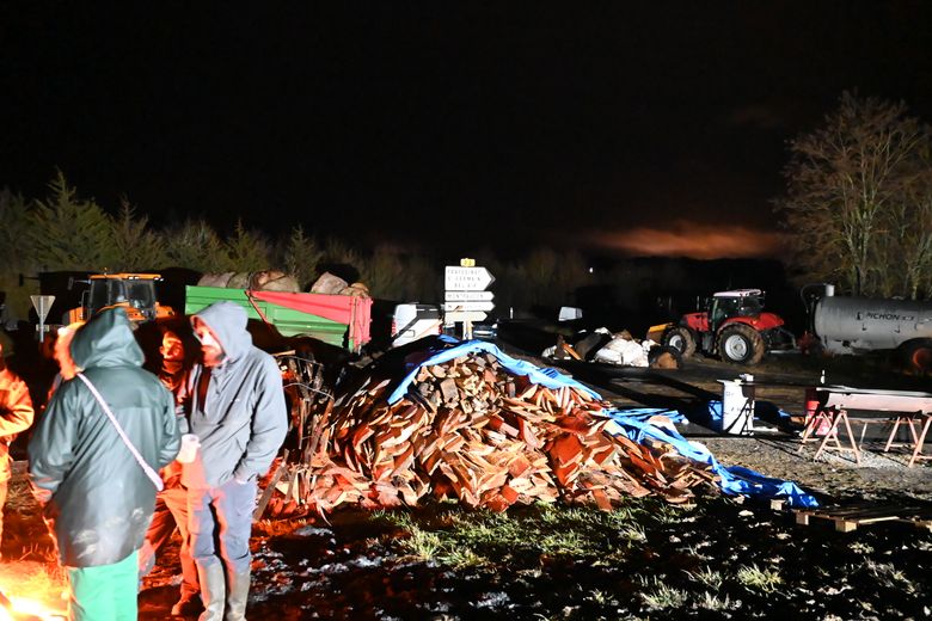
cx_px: 466
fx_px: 725
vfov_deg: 46.4
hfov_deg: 65.5
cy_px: 310
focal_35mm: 28
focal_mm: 28
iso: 25600
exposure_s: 1/5
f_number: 2.8
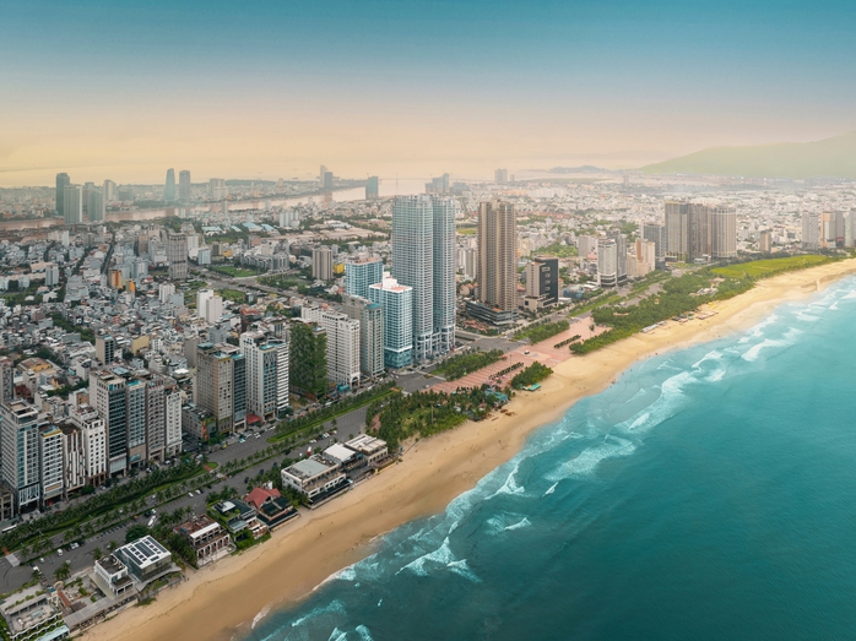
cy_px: 320
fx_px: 593
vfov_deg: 56.8
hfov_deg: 71.6
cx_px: 428
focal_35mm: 24
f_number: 5
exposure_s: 1/240
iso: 100
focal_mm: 12.29
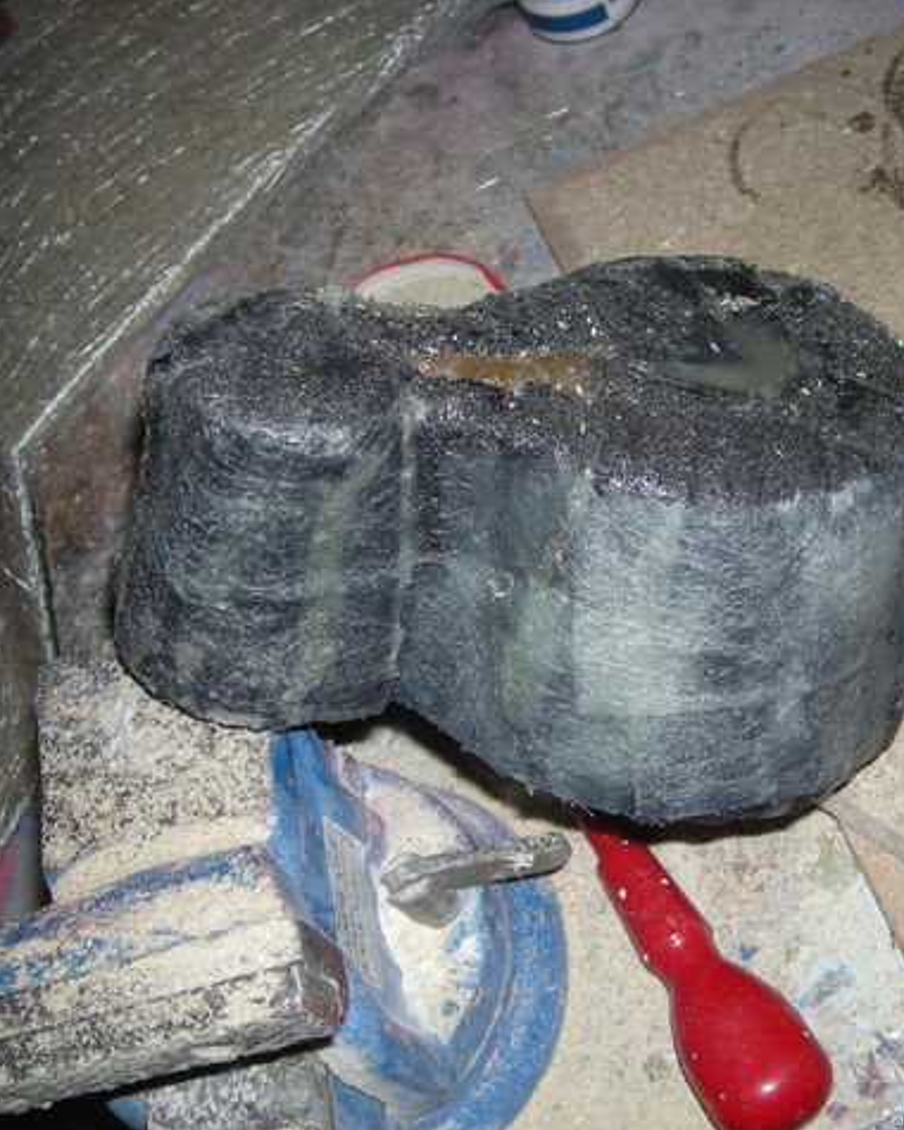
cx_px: 552
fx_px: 1538
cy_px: 569
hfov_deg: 32.6
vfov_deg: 40.3
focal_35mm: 46
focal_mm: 5.7
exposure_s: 1/60
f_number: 2.8
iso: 50
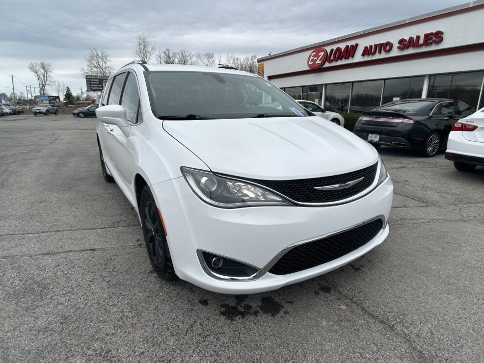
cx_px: 239
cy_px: 186
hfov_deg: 65.3
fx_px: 378
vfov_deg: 51.4
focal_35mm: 27
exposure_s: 1/2457
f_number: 1.5
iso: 50
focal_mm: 5.7
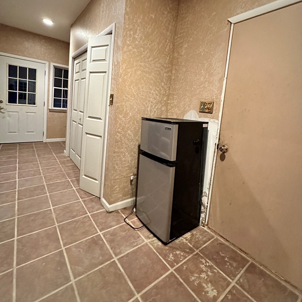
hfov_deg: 84.0
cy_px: 122
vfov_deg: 83.1
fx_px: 168
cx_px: 148
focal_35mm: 17
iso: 1000
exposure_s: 1/60
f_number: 2.2
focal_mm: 2.22
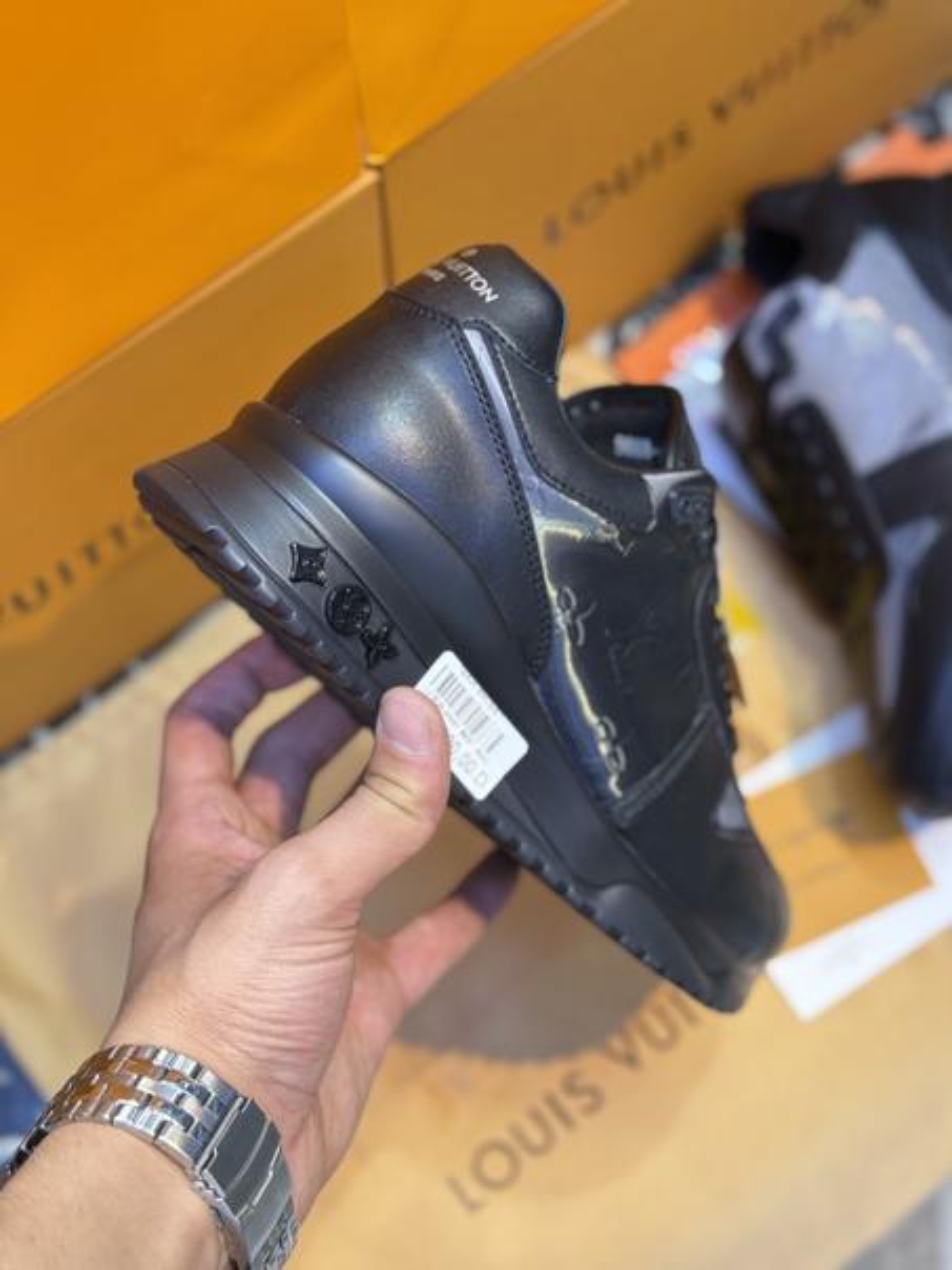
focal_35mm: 48
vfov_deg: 39.7
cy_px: 635
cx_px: 476
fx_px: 1760
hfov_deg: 30.3
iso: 125
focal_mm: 6.76
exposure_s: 1/100
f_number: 1.78
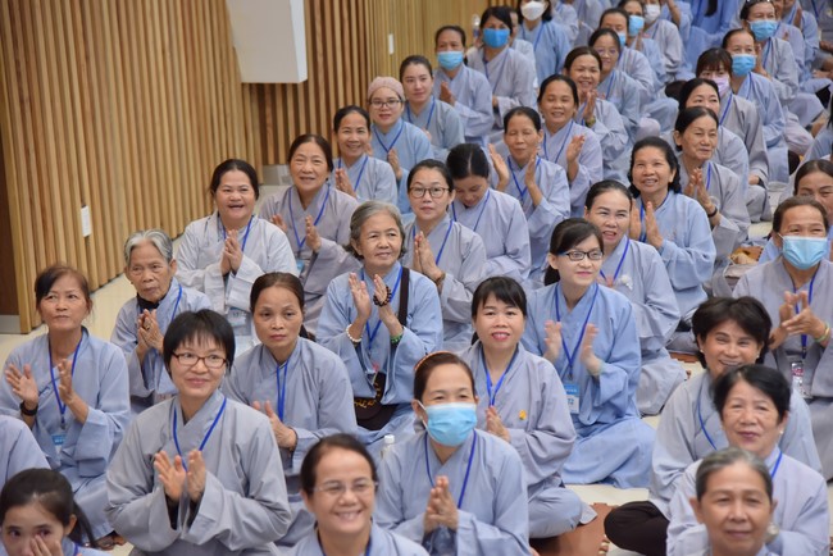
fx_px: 2199
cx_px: 416
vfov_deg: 14.4
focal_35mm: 95
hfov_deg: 21.4
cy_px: 278
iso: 1000
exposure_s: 1/60
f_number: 4.5
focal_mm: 95
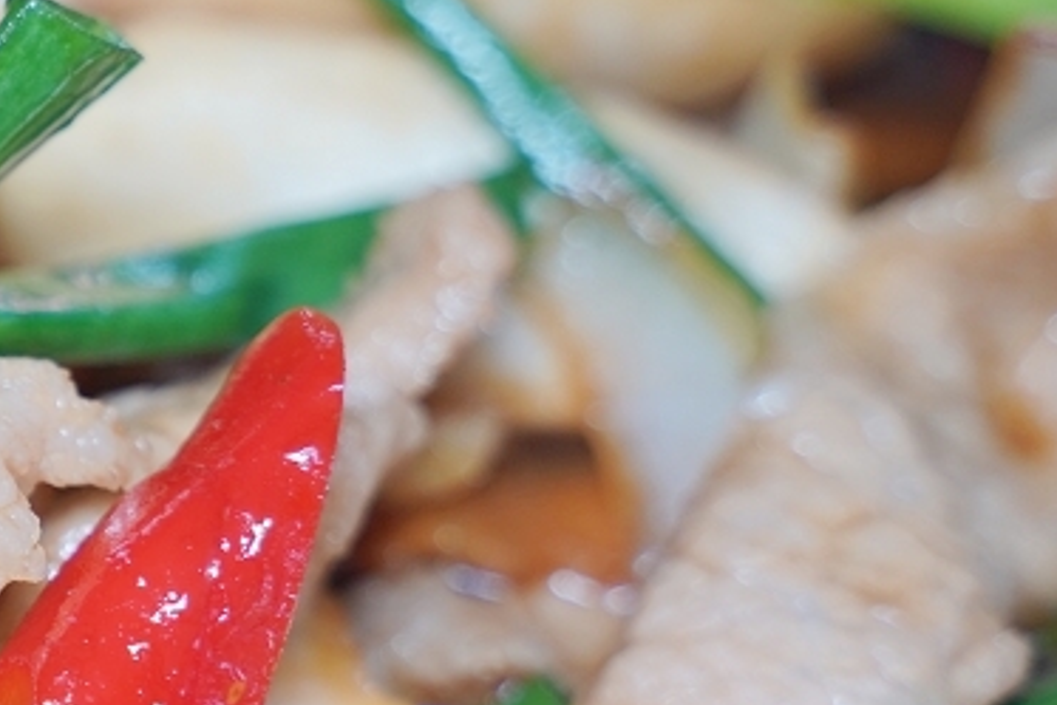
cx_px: -473
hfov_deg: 8.4
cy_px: 391
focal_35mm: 241
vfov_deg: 5.7
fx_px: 7078
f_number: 4
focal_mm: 75
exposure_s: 1/80
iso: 400
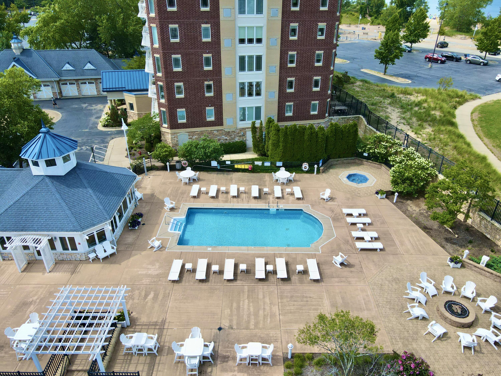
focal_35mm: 24
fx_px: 347
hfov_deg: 71.6
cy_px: 188
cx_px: 250
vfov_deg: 56.8
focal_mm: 4.5
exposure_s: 1/640
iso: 100
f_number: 2.8
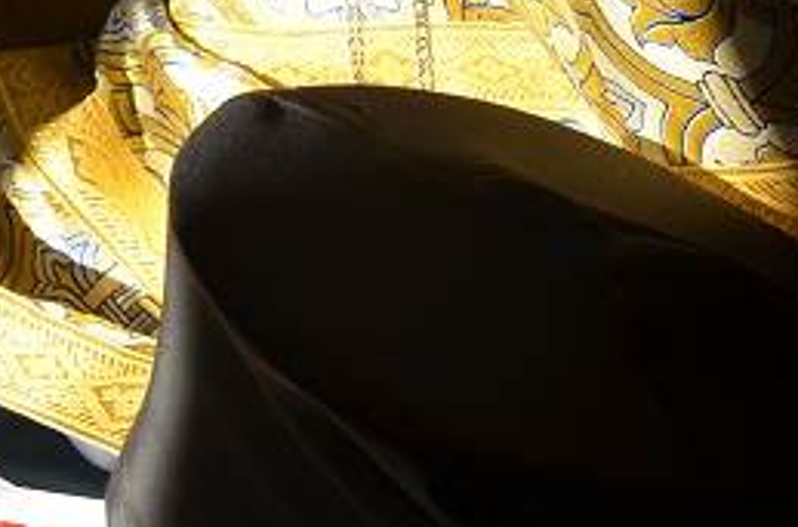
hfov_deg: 12.3
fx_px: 3691
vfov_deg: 8.1
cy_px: -99
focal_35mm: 167
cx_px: 129
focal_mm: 24
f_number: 5
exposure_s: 1/80
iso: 200
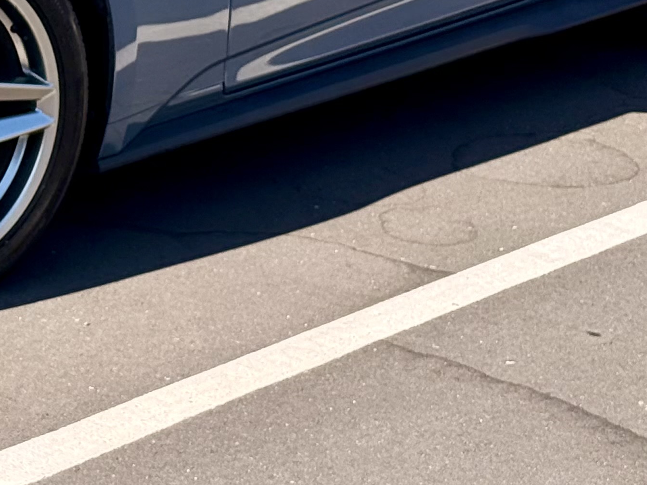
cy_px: -45
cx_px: -35
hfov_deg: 13.5
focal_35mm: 144
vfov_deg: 10.2
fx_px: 2691
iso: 80
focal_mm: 6.76
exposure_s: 1/2667
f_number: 1.78
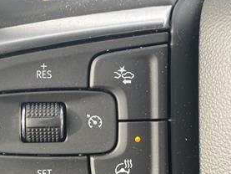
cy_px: 115
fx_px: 401
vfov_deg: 24.3
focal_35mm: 60
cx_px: 78
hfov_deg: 31.9
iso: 100
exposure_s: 1/121
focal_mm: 4.2
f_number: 1.6
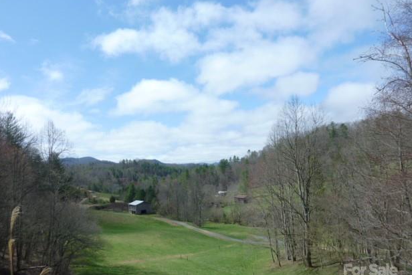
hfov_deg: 67.4
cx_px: 199
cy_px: 143
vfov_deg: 47.9
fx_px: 309
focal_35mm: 27
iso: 80
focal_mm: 4.1
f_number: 3.3
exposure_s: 1/1000
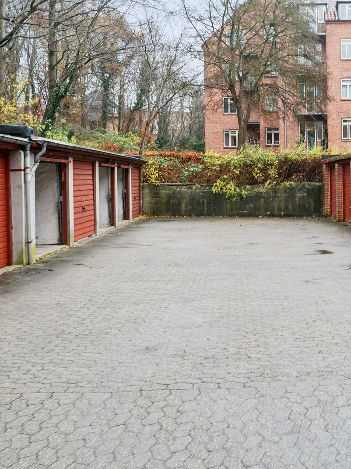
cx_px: 278
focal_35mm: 44
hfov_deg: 32.0
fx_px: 595
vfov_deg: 42.6
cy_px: 172
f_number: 6.3
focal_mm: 24
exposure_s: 1/40
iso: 800
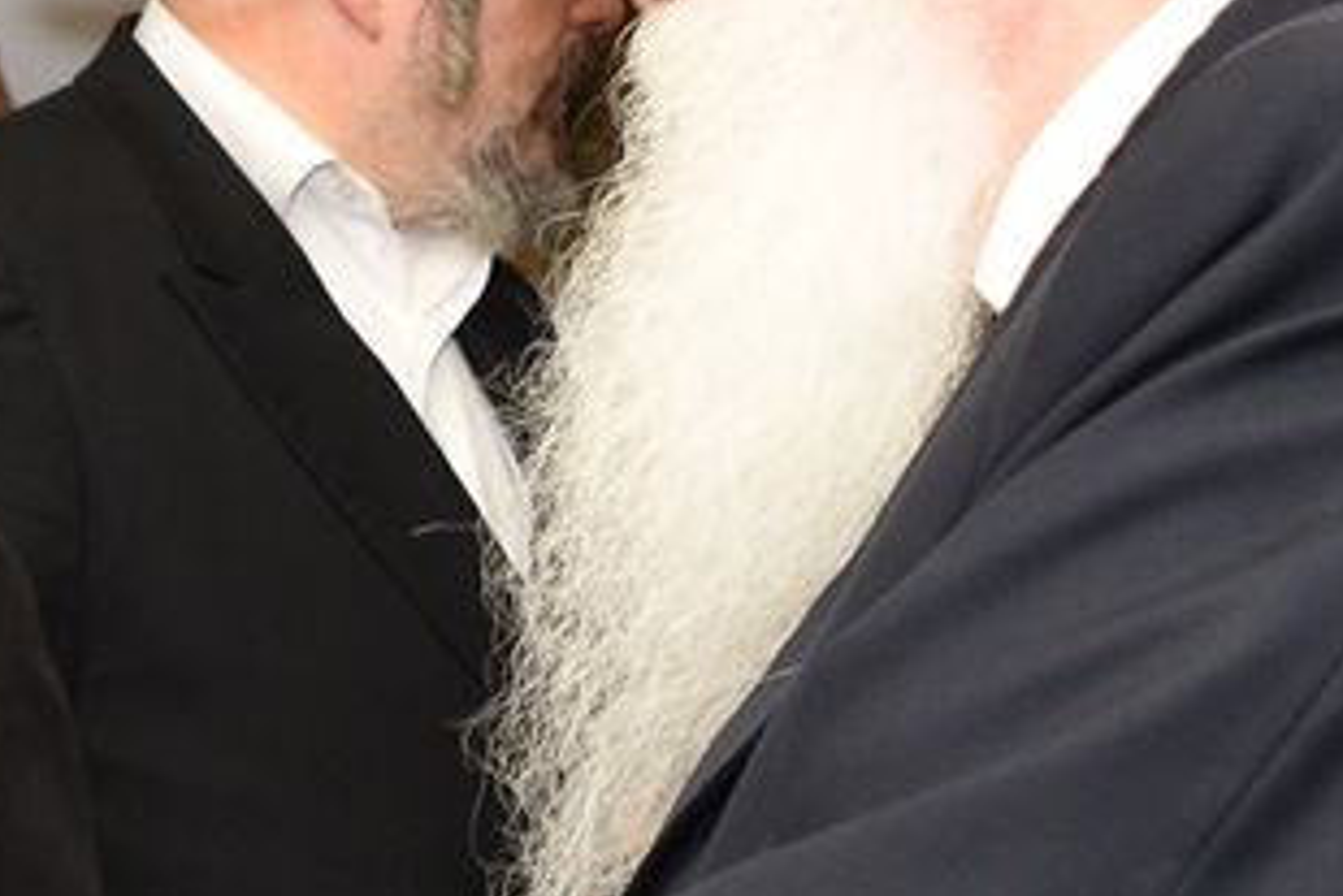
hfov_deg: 14.2
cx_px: -290
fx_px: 5225
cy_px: 587
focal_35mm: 140
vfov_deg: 9.8
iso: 1600
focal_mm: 31
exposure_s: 1/100
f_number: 4
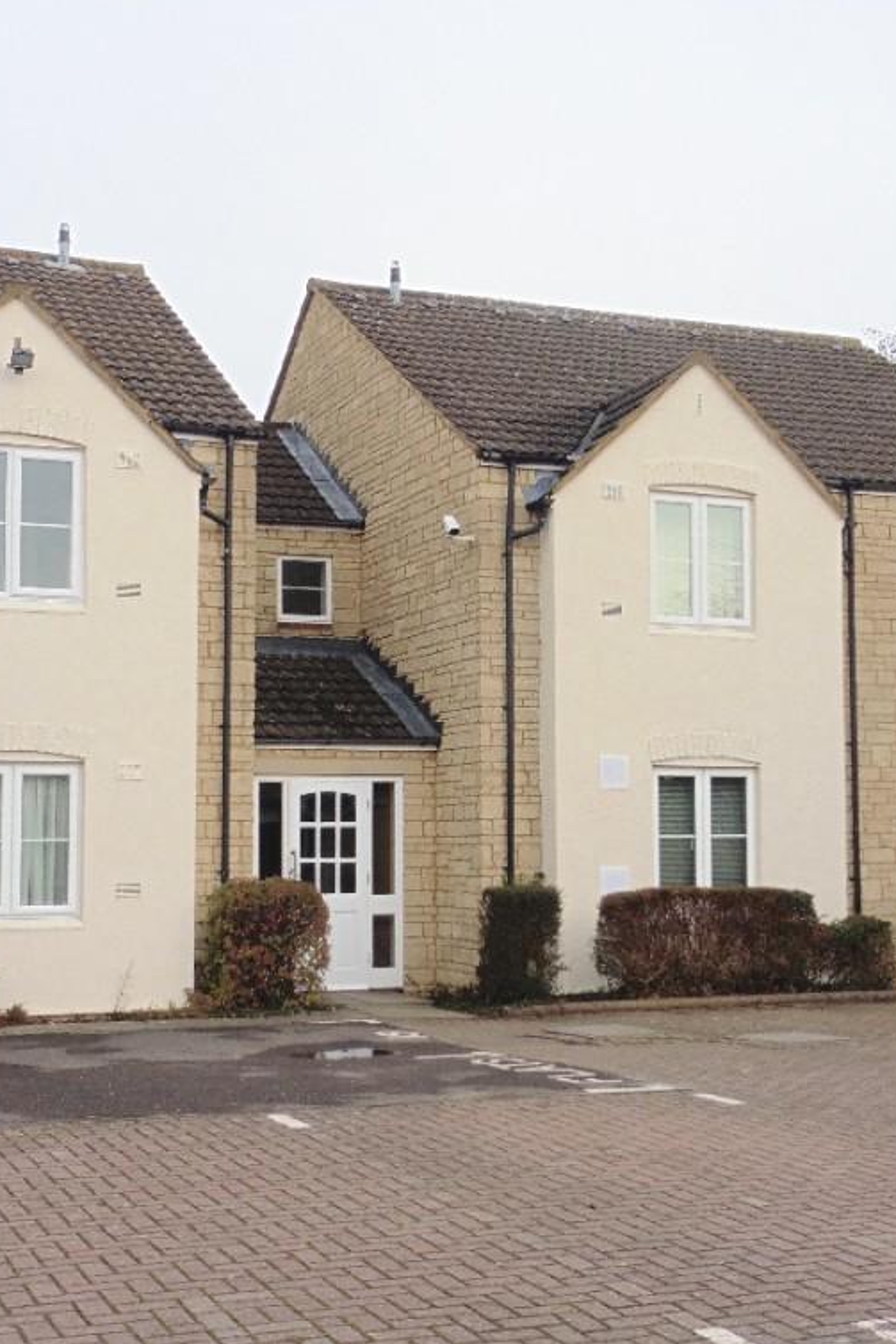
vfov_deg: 41.1
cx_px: 493
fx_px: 1791
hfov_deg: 28.1
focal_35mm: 48
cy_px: 665
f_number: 5
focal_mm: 6.1
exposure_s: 1/125
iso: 100
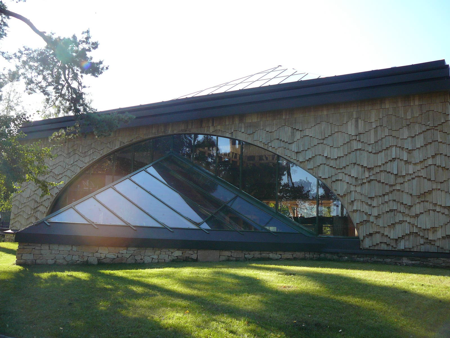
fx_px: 455
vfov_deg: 40.7
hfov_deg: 52.6
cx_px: 225
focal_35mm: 35
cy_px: 169
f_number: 2.8
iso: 100
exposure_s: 1/400
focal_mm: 5.2
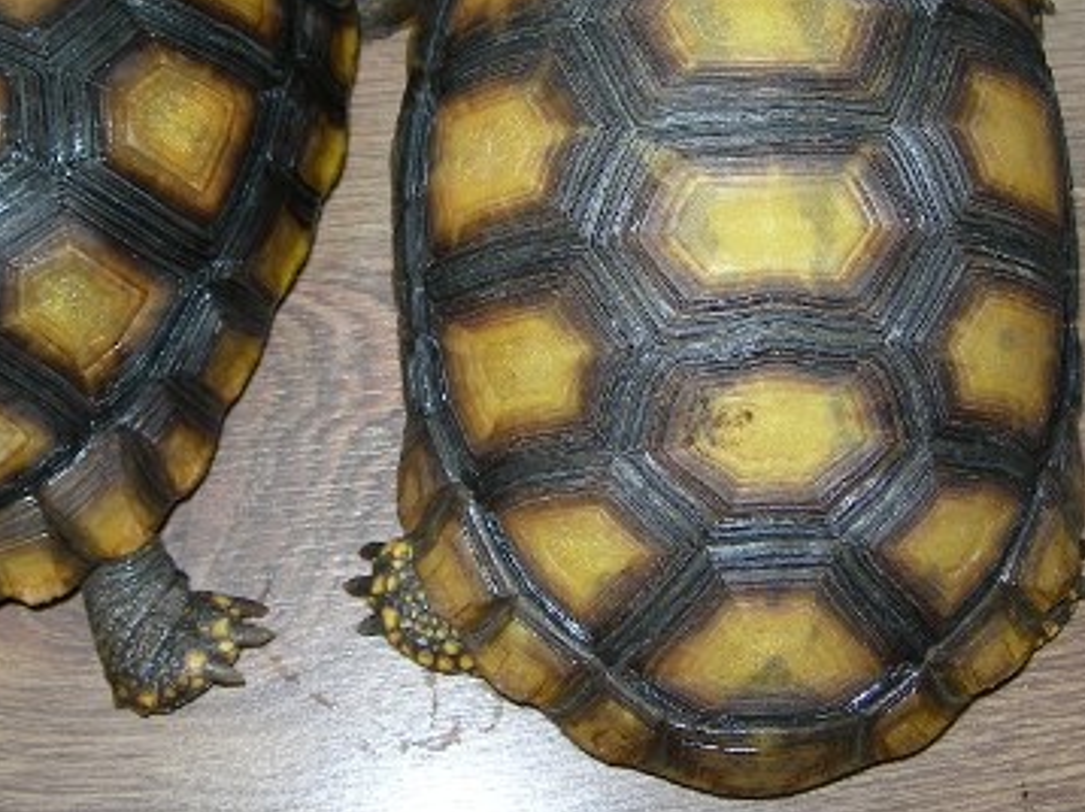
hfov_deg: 28.6
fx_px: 2130
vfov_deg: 21.4
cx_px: 524
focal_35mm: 68
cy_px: 209
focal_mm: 7.8
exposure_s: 1/60.1
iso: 50
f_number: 2.8
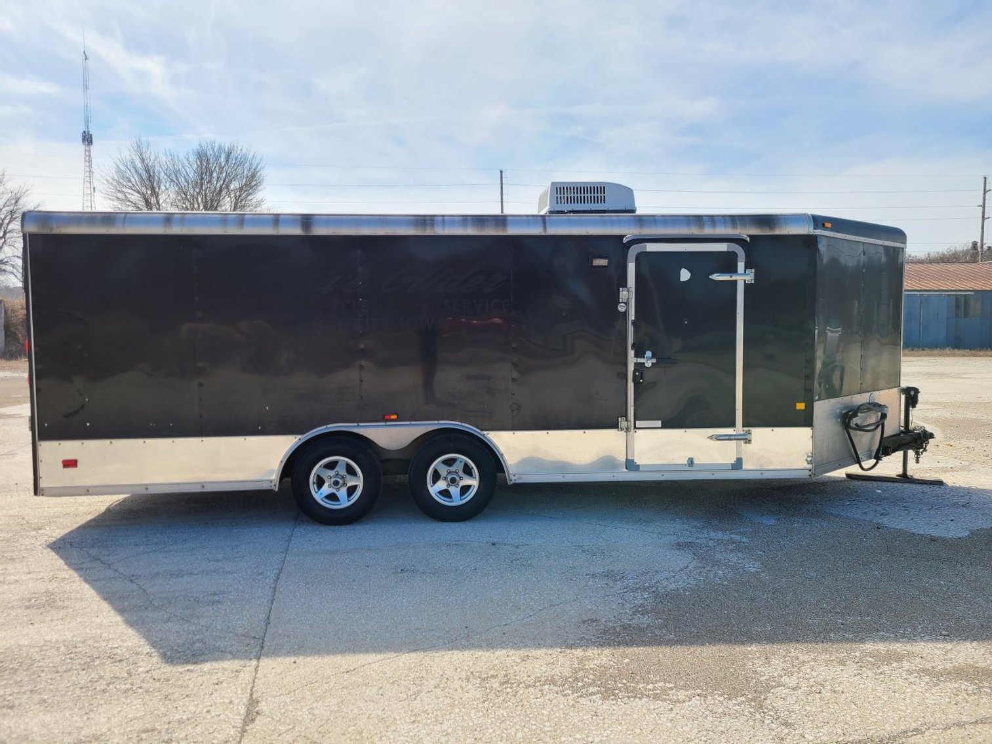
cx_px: 496
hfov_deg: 67.3
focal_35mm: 26
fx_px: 745
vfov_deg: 53.1
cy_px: 372
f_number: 1.8
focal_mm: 5.4
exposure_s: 1/1645
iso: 40
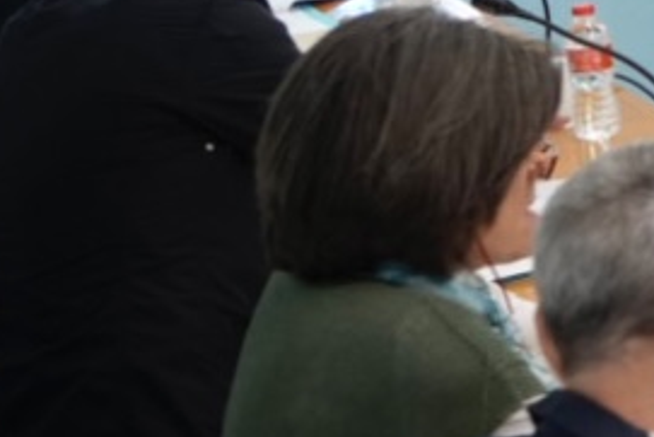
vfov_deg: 9.7
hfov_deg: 11.5
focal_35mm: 140
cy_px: 5
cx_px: 1681
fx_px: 2545
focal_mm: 24
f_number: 4
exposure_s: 1/100
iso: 640
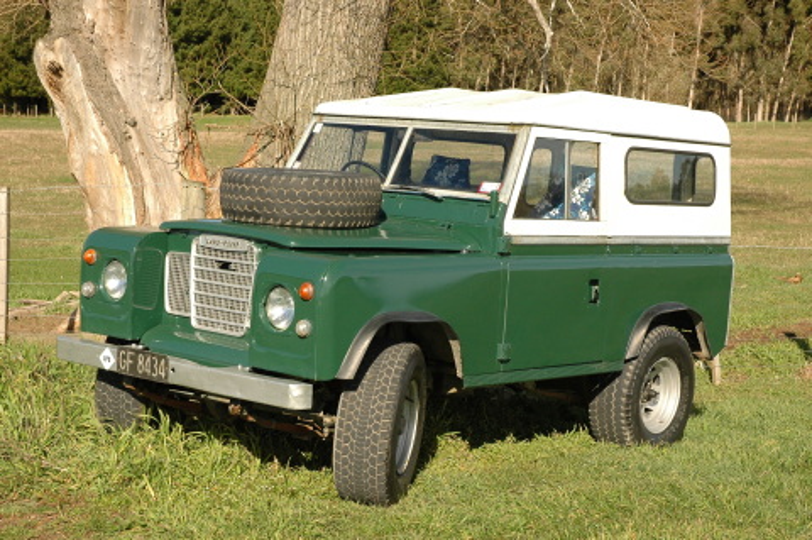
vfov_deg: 20.6
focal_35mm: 66
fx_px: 1487
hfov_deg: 30.5
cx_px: 406
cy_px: 270
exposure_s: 1/640
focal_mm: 44
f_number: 8
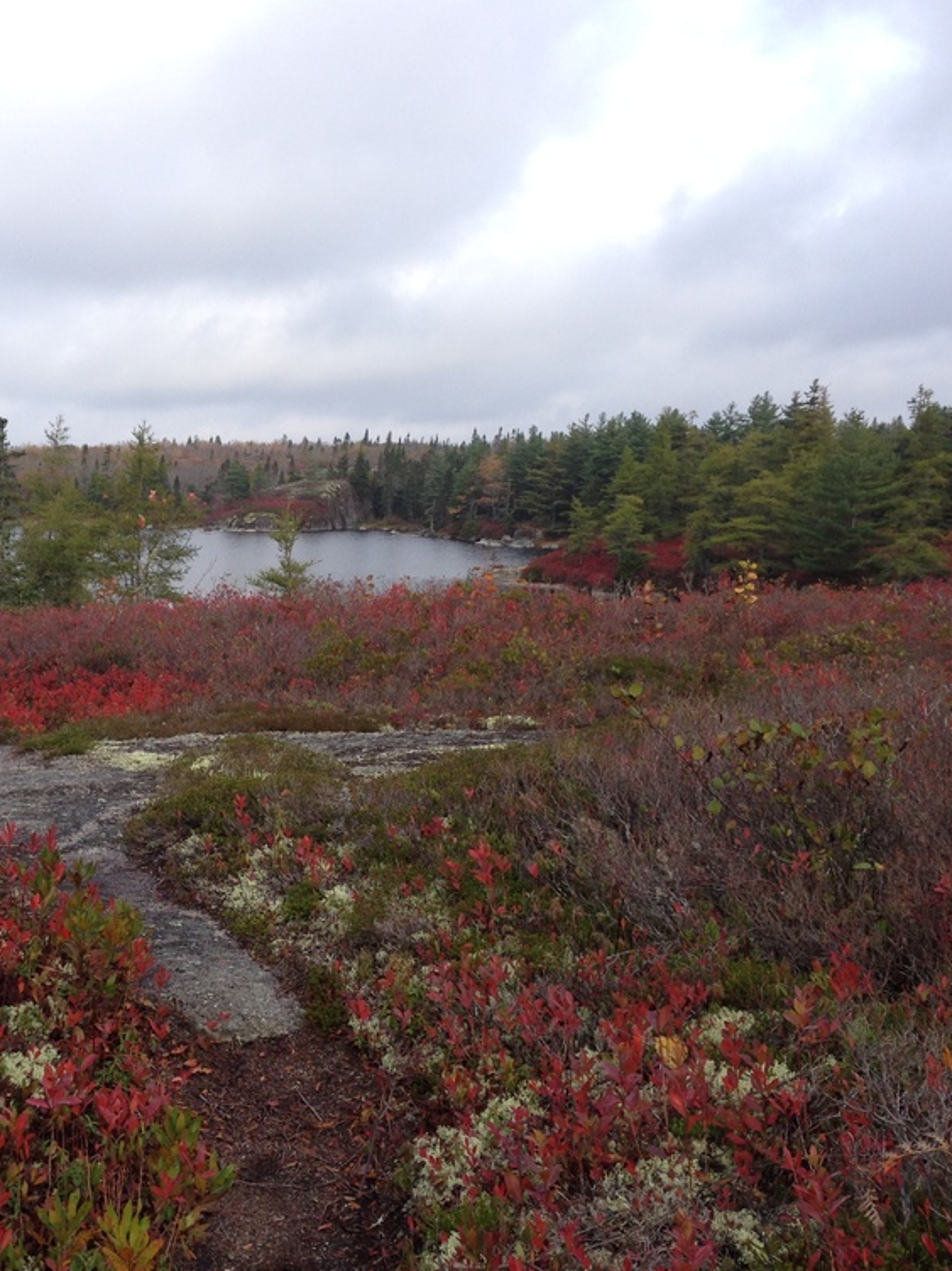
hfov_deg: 31.7
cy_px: 643
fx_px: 1651
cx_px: 272
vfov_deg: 42.1
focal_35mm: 45
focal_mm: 4.12
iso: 50
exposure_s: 1/459
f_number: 2.4
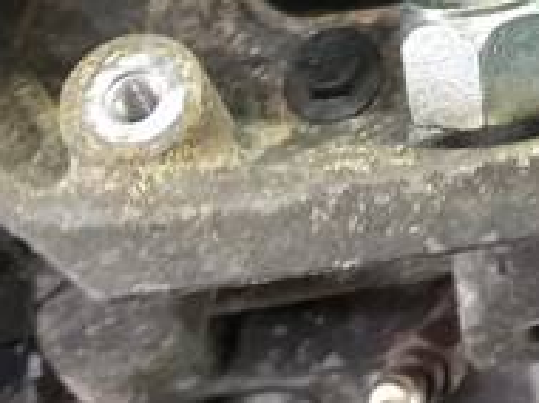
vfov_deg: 10.0
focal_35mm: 135
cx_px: 899
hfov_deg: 13.5
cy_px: -443
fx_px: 2099
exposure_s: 1/50
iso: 200
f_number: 1.8
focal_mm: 4.6
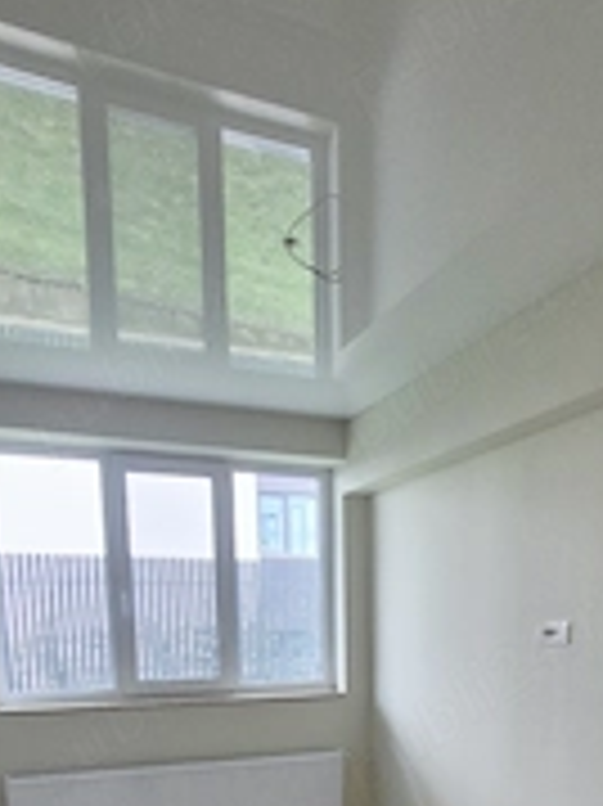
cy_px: 761
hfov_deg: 48.1
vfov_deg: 52.3
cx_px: 333
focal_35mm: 29
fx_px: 674
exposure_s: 1/50
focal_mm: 2.2
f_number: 2.2
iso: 250
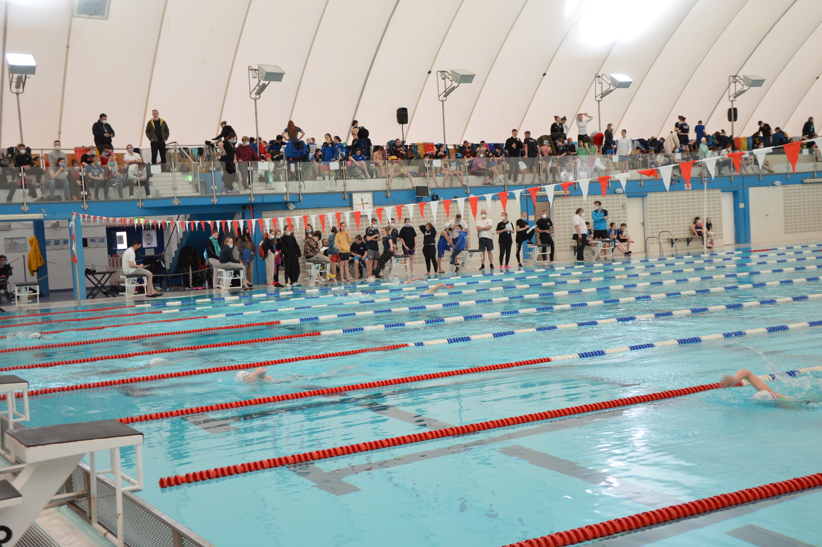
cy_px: 274
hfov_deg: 41.2
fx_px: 1095
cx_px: 411
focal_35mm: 48
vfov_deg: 28.0
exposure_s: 1/100
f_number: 5
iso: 400
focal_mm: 32
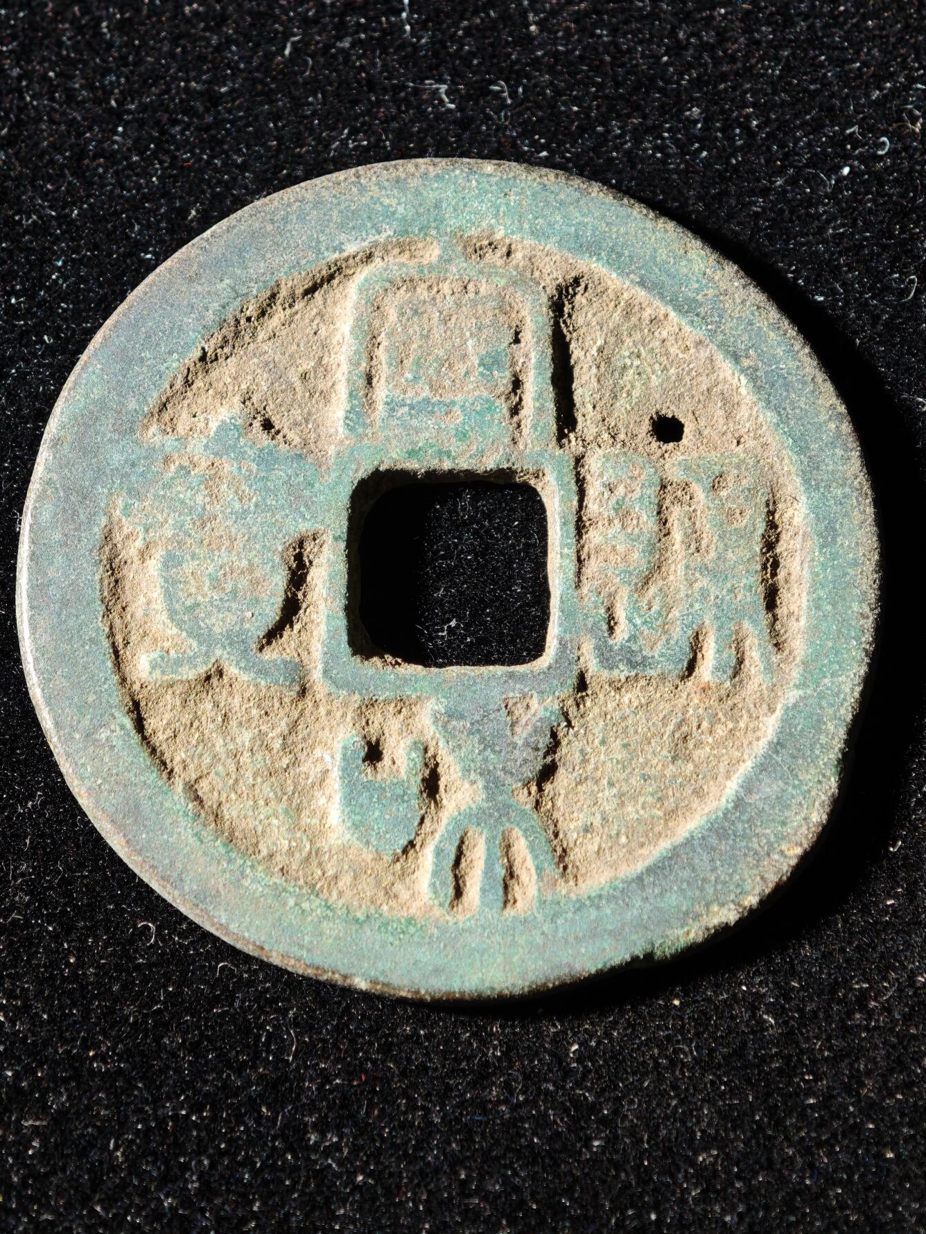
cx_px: 467
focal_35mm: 95
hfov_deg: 15.6
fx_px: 3388
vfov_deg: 20.6
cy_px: 614
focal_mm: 9
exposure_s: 1/97.1
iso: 250
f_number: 2
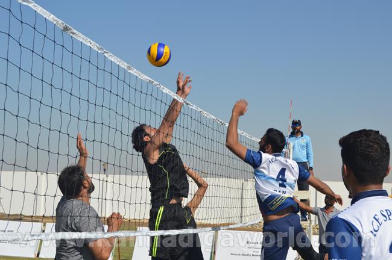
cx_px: 196
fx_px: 685
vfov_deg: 21.5
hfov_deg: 31.9
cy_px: 130
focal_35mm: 63
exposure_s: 1/400
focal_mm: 42
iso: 100
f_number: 10
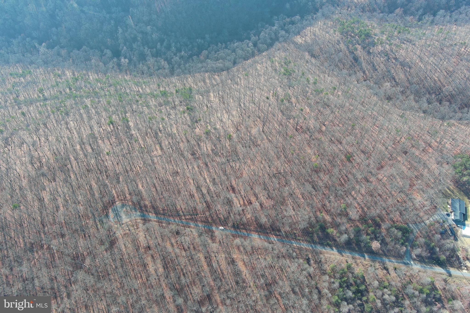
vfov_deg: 45.0
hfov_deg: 63.7
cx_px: 235
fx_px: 379
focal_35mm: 29
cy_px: 156
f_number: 2.8
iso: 100
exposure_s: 1/273
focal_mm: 10.57
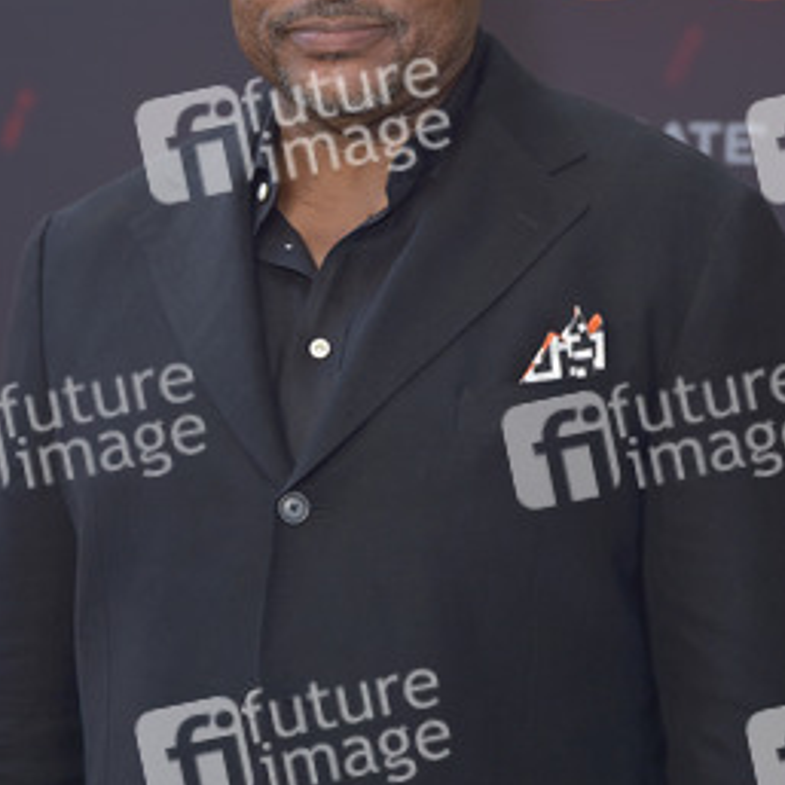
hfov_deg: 11.0
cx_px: 383
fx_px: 4079
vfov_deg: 11.0
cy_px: 284
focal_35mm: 159
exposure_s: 1/250
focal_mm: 120
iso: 640
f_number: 6.3
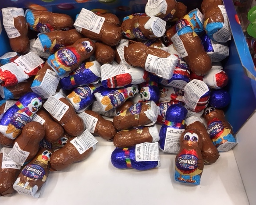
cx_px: 124
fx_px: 235
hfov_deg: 57.1
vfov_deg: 47.2
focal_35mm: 31
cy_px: 102
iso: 25
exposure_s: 1/33
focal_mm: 4.15
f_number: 2.2
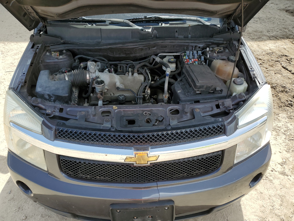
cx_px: 147
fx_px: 221
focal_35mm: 26
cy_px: 110
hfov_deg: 67.3
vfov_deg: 53.1
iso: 50
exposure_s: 1/1250
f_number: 1.5
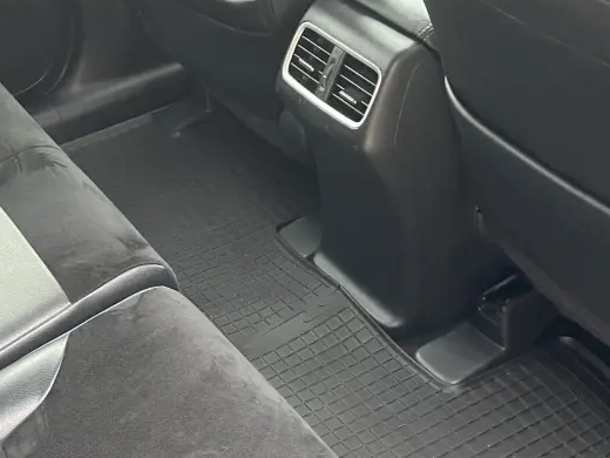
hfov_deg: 29.8
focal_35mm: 64
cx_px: 154
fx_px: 1128
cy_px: 292
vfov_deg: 22.9
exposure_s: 1/60
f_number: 1.6
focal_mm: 4.2
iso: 400
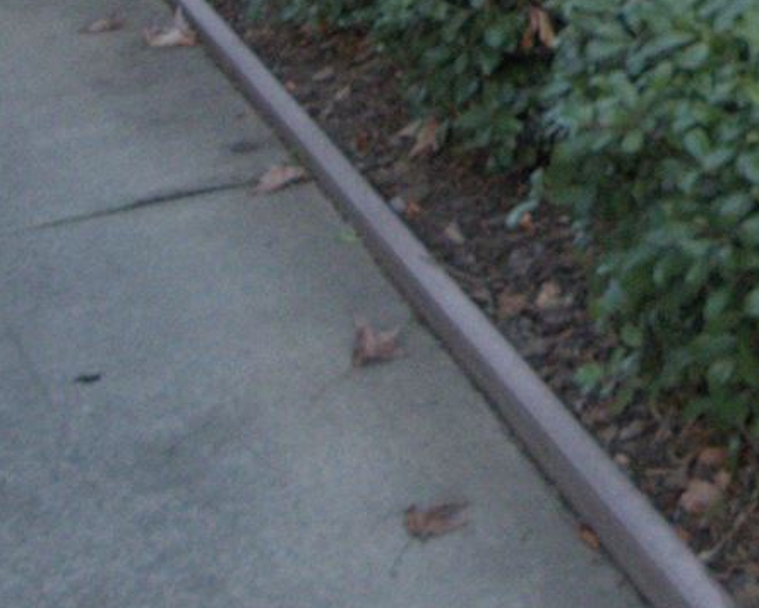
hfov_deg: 18.3
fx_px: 1753
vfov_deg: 16.5
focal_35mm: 78
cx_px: 1422
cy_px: -477
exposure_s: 1/250
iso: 560
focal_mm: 8.5
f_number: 4.5
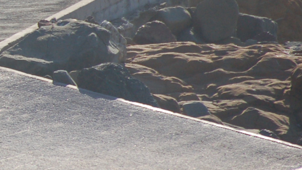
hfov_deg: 2.1
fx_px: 8232
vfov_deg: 1.2
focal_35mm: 1028
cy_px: 14
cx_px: -184
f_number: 5.6
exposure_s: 1/1600
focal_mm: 200
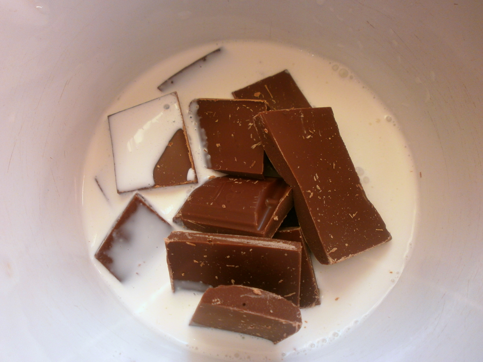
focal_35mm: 27
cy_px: 181
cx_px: 242
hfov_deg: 65.3
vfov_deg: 51.4
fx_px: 377
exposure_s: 1/125
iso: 100
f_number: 2.9
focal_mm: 4.8
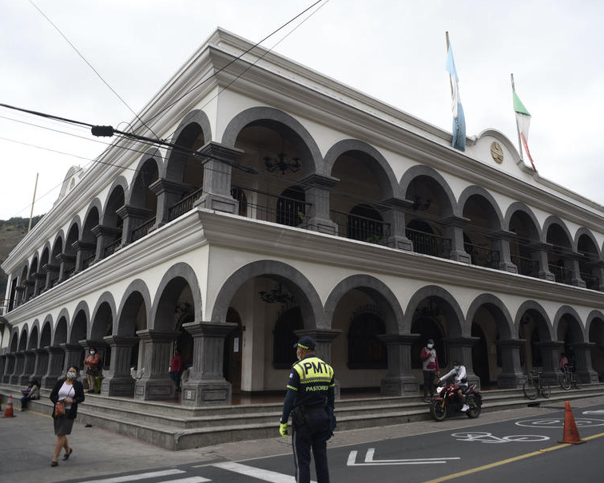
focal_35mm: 28
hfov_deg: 62.1
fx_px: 501
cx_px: 333
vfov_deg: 51.5
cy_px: 241
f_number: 4
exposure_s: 1/320
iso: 100
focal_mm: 24
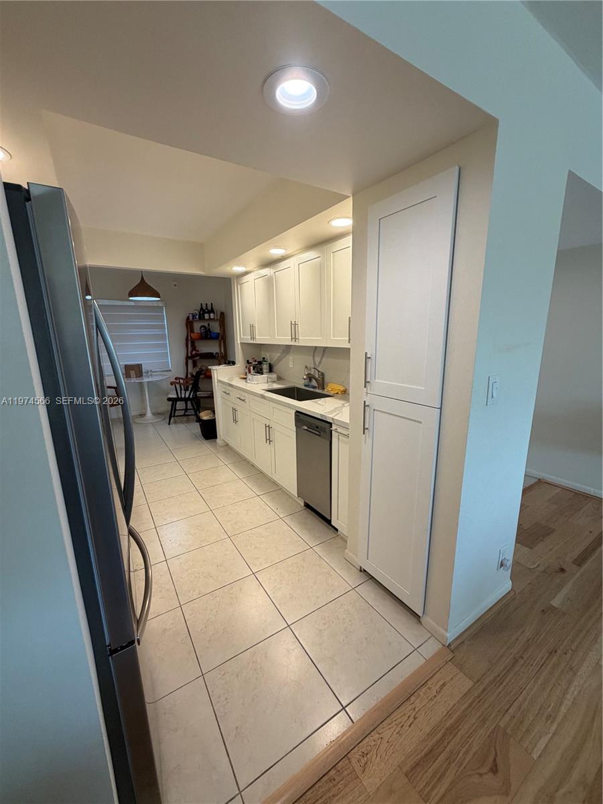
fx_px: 325
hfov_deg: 85.7
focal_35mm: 14
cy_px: 402
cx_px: 302
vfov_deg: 102.1
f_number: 2.2
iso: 125
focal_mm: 2.22
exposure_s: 1/120
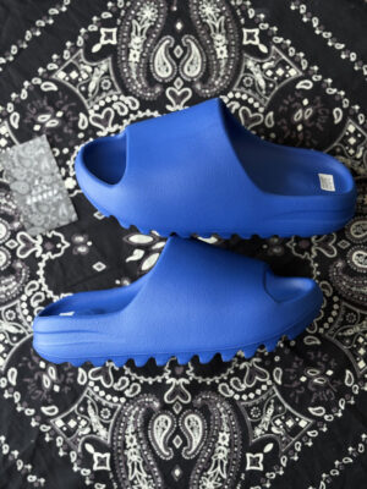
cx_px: 184
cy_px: 244
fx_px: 735
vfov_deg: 36.8
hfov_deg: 28.0
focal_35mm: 52
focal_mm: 5.96
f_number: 1.6
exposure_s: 1/152
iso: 25
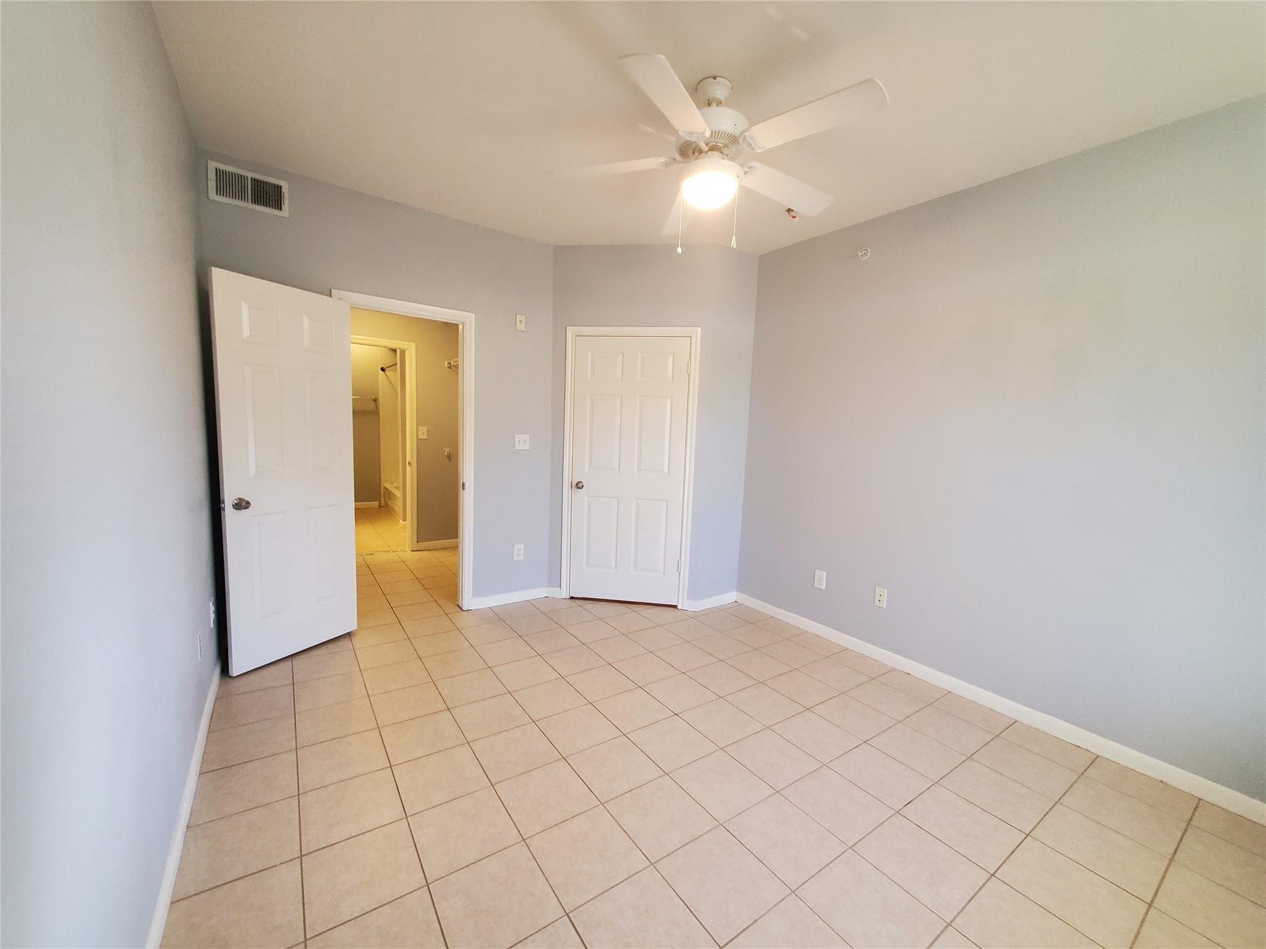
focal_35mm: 13
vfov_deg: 89.9
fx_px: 475
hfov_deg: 106.2
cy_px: 474
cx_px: 633
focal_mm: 1.8
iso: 400
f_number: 2.2
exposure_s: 1/60
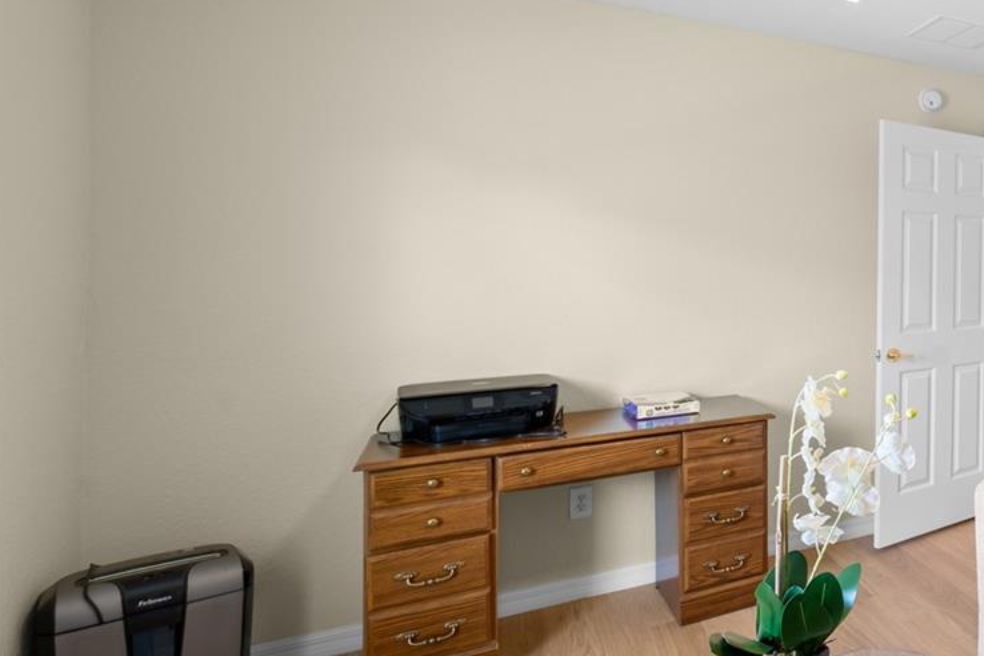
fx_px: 711
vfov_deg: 49.2
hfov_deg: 50.0
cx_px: 1061
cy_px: 257
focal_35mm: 26
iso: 100
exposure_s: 4
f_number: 9
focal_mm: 12
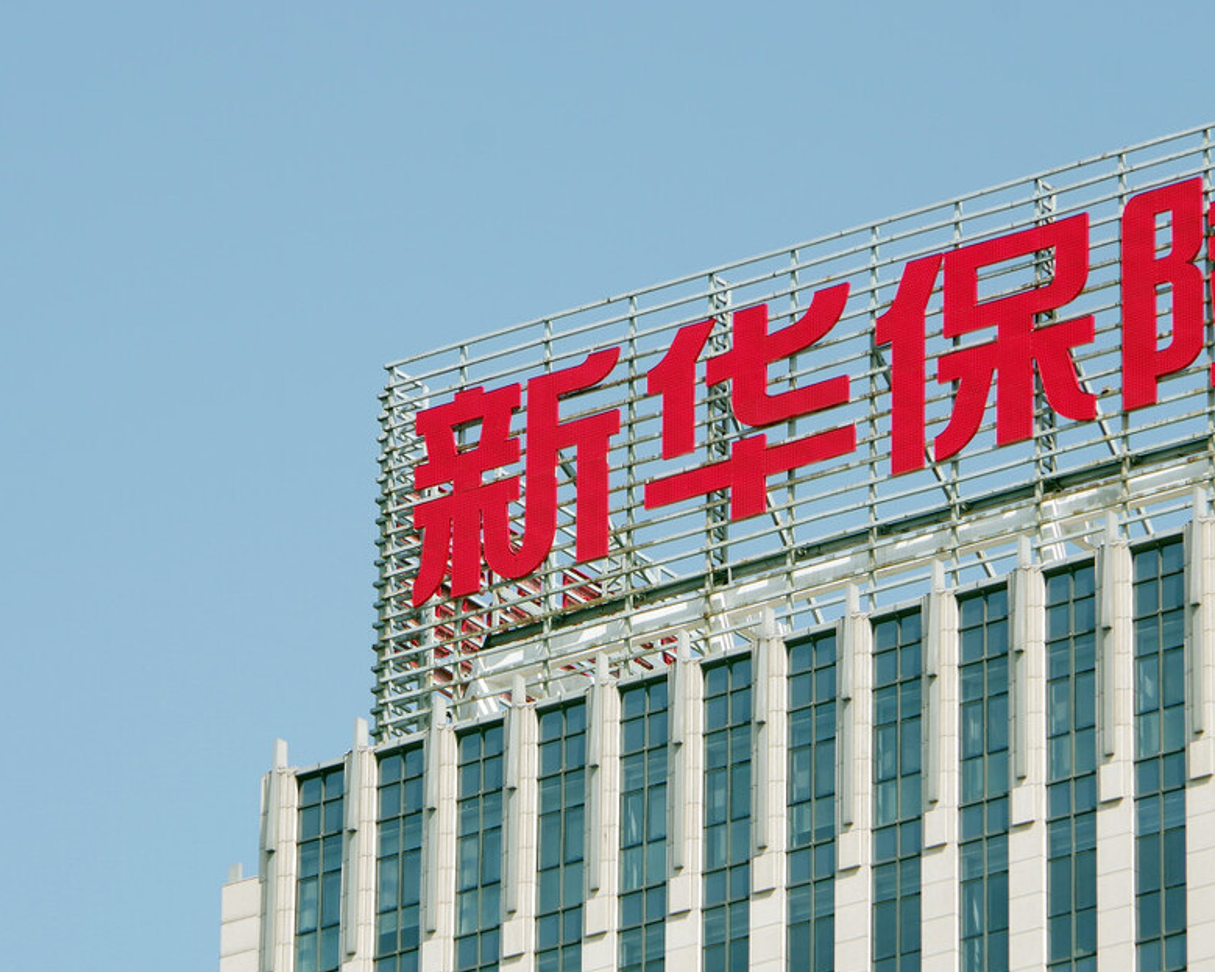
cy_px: 537
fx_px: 10499
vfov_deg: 5.3
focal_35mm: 292
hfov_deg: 6.6
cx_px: 579
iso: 100
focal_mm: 135
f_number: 8
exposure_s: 1/250
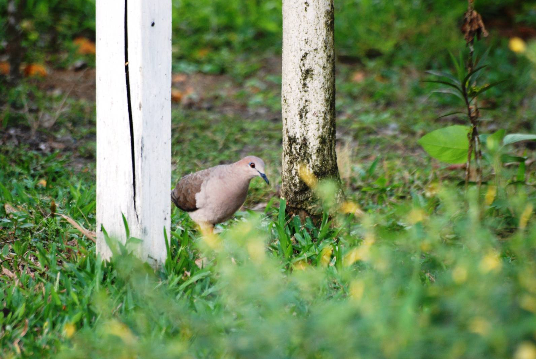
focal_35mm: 453
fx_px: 6753
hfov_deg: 4.5
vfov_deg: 3.0
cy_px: 179
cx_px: 270
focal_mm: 300
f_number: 5.6
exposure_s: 1/80
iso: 400
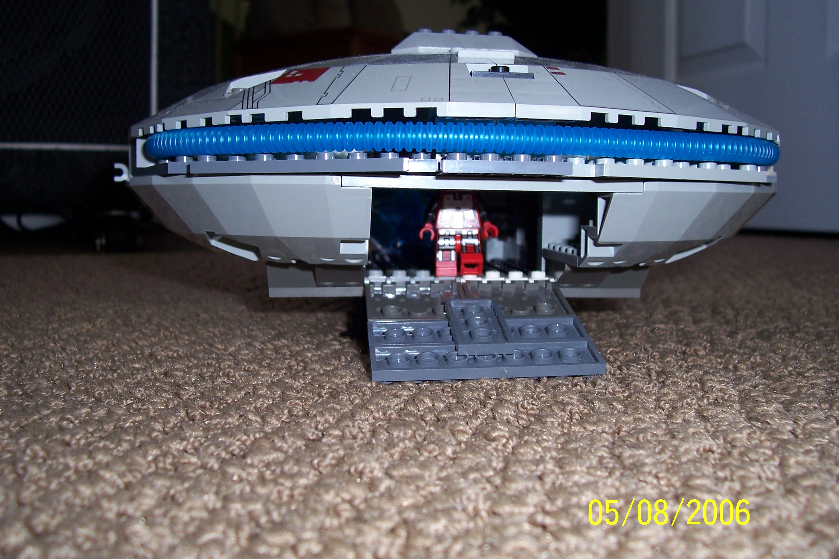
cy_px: 280
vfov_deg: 38.9
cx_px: 420
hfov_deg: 55.8
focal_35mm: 34
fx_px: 792
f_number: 2.7
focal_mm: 5.6
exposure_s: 1/60
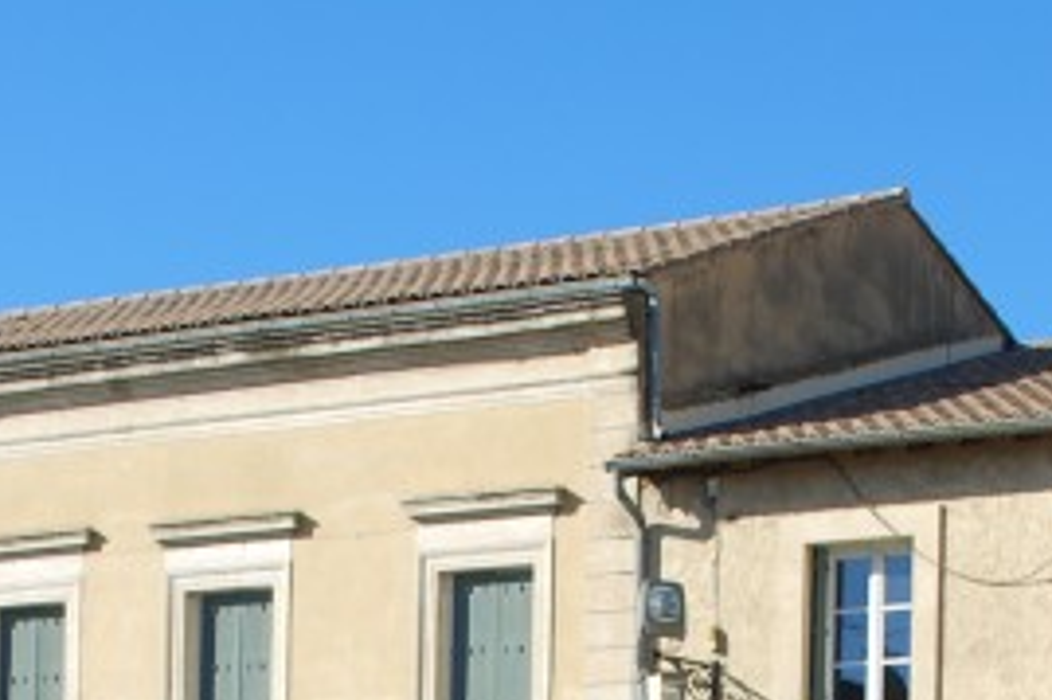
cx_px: 413
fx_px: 3796
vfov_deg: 10.1
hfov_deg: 15.8
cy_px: 1150
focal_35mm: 130
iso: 100
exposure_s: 1/200
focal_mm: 26
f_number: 7.1
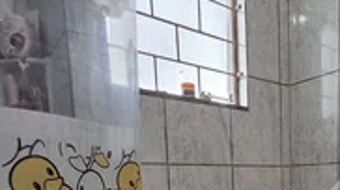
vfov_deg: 28.4
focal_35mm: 37
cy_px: 219
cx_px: 267
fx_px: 333
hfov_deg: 51.0
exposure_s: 1/40
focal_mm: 1.64
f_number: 2.2
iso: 160
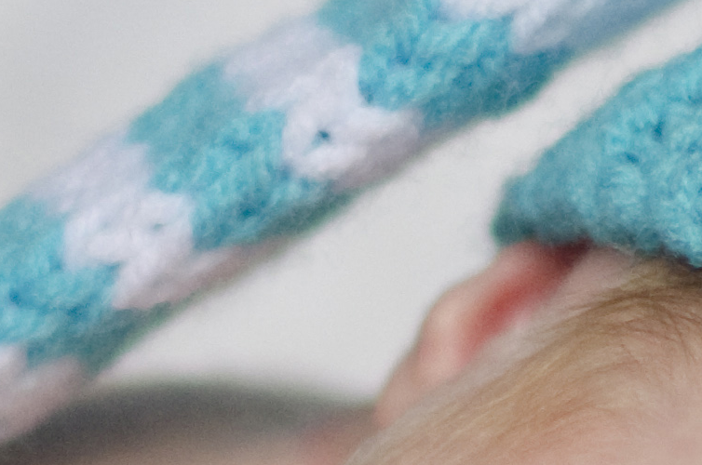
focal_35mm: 490
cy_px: 355
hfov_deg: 4.2
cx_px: 554
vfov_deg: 2.8
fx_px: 9539
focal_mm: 50
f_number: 1.4
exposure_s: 1/320
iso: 400
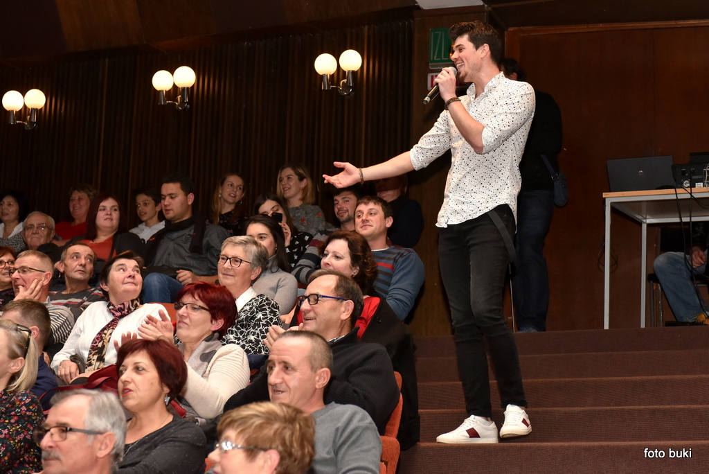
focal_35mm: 65
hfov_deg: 30.9
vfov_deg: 20.9
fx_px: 1281
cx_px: 354
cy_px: 237
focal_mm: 65
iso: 1600
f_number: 5
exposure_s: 1/200
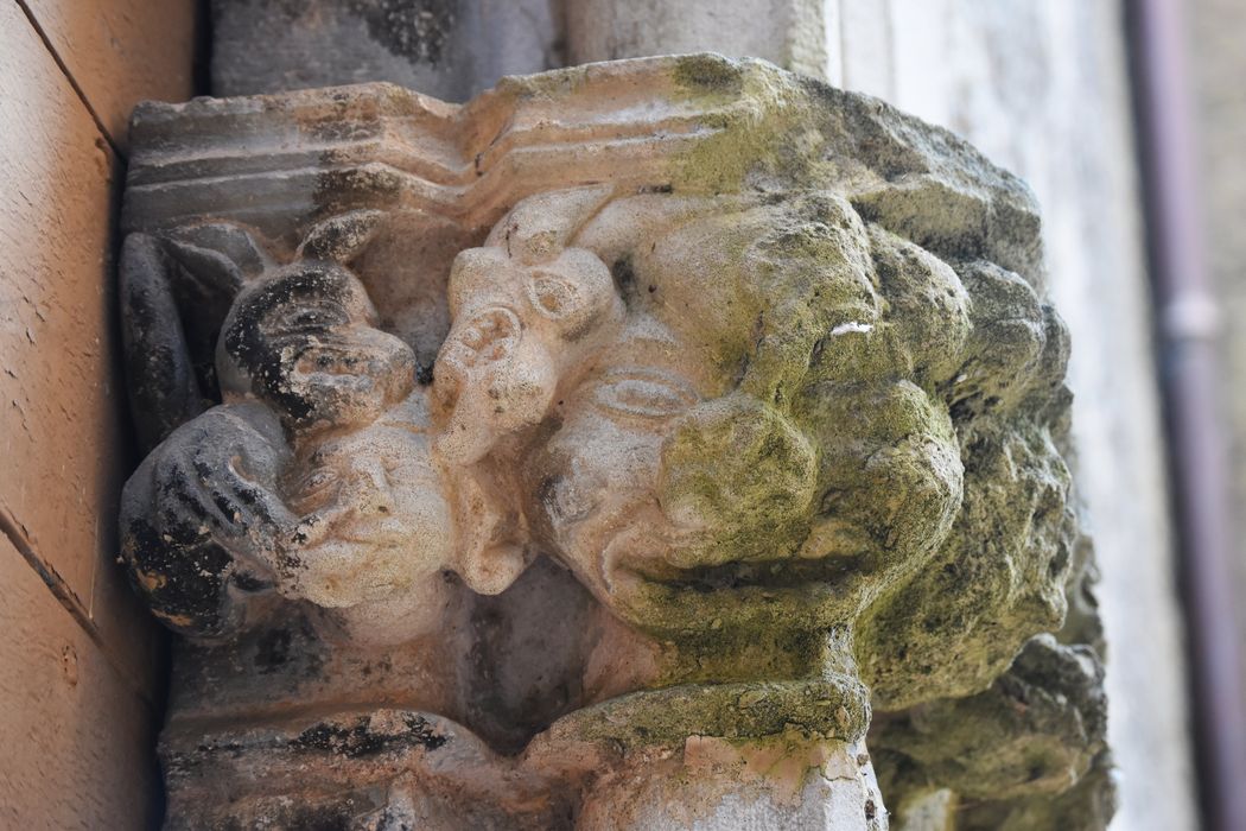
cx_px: 623
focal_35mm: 82
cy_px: 416
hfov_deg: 24.6
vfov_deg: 16.6
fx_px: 2855
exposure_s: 1/60
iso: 800
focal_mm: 55
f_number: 4
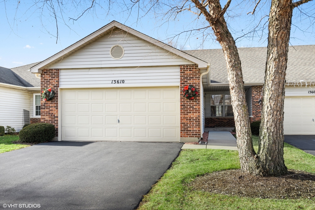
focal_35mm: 36
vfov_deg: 36.9
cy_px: 105
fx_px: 315
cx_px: 158
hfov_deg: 53.1
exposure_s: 1/640
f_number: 8
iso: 320
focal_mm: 24
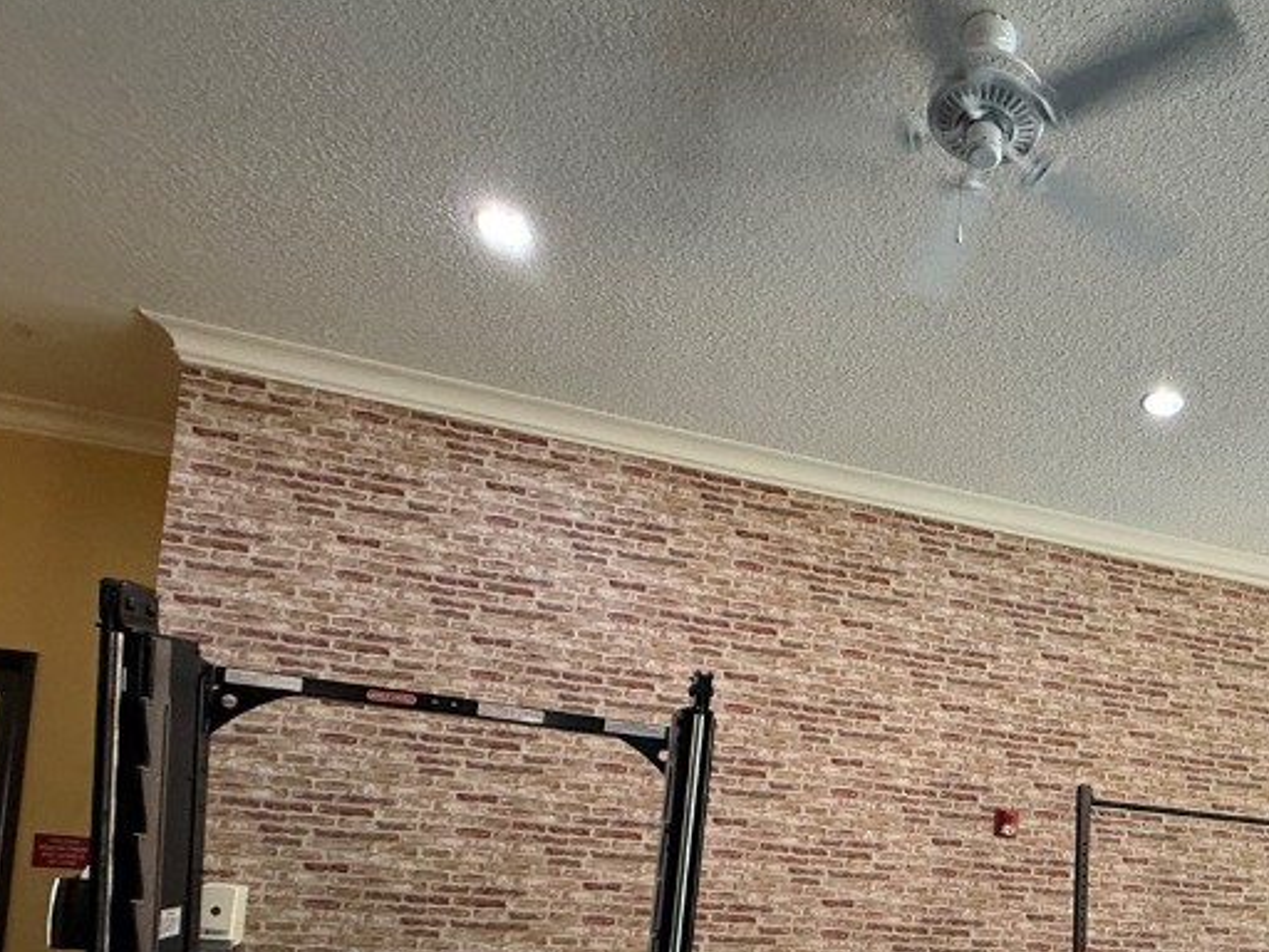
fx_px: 1026
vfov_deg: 44.6
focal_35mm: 28
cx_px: 996
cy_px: 880
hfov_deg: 59.0
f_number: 2.2
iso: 320
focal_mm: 2.22
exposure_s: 1/60
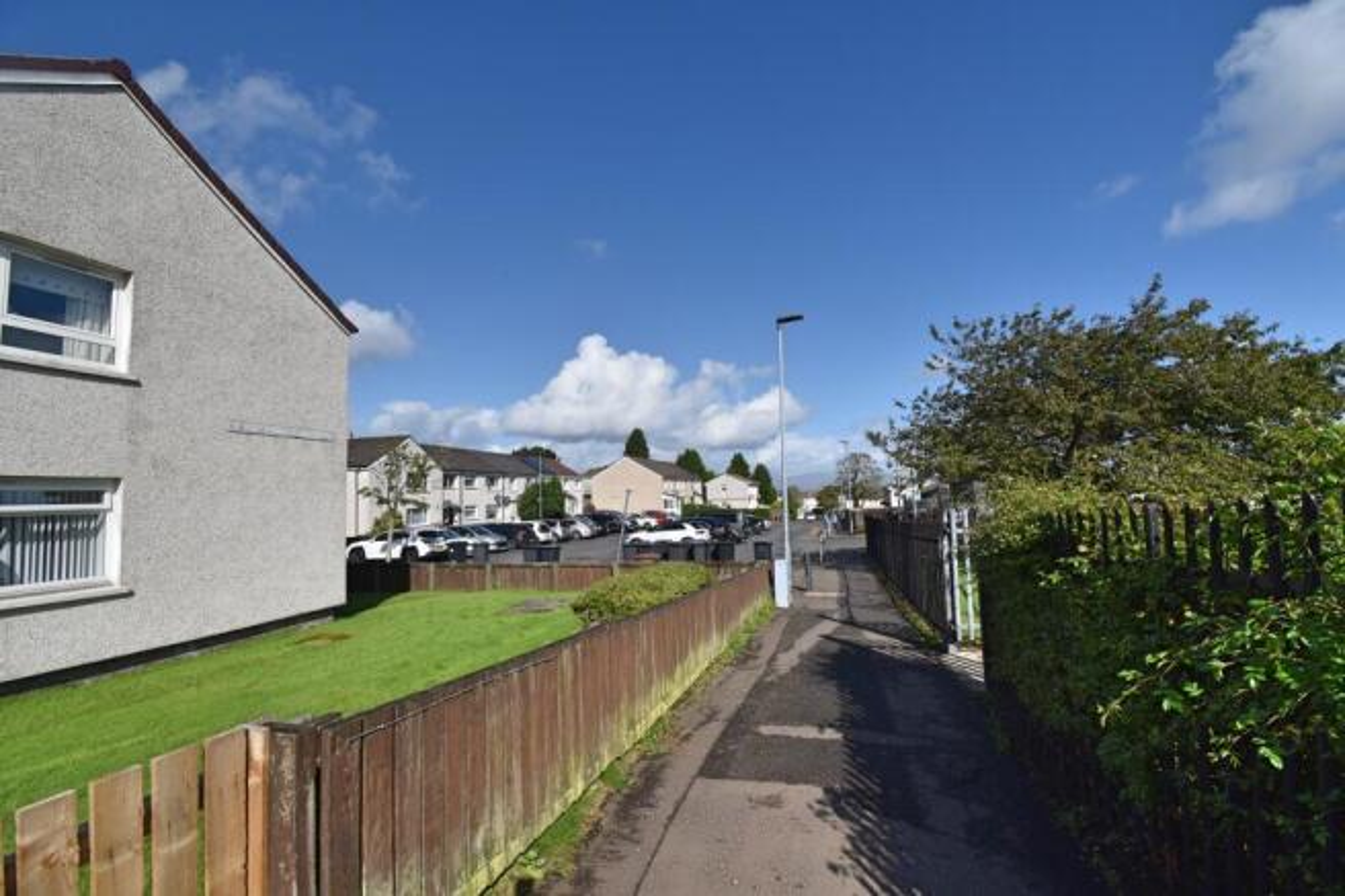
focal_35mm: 15
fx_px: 560
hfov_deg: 100.4
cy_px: 448
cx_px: 672
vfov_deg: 77.3
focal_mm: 10
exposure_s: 1/320
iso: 100
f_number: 9
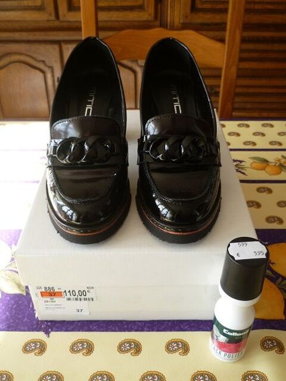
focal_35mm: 34
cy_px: 190
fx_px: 375
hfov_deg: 41.8
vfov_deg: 54.0
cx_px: 143
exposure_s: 1/80
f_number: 3.2
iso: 80
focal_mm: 6.1
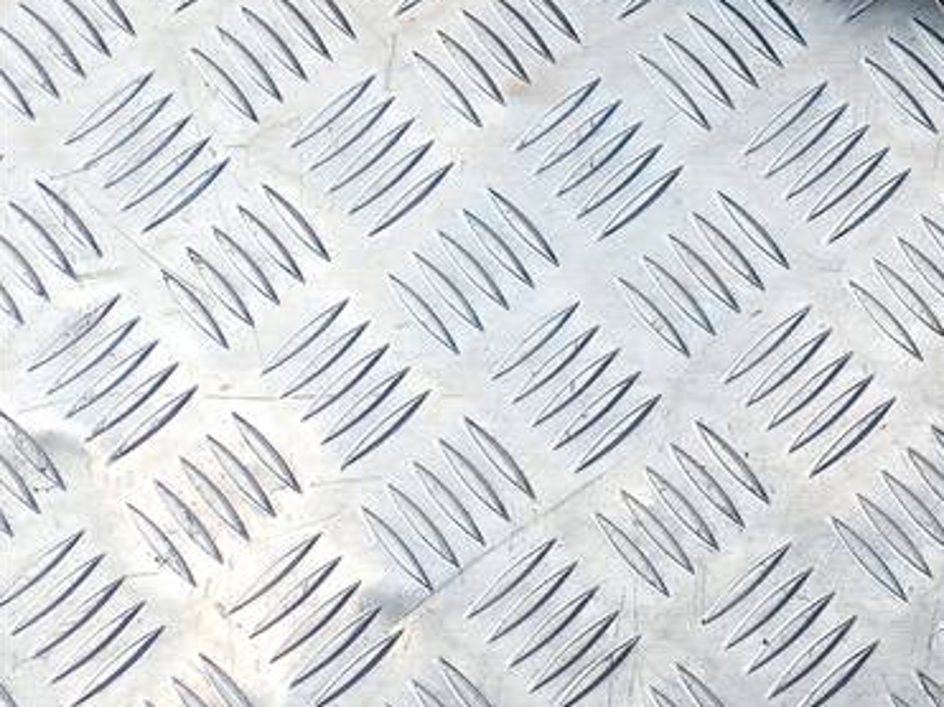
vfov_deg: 20.5
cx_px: 1298
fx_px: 1881
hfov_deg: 24.0
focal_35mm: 69
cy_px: -15
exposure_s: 1/100
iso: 40
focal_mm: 4.6
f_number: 1.8
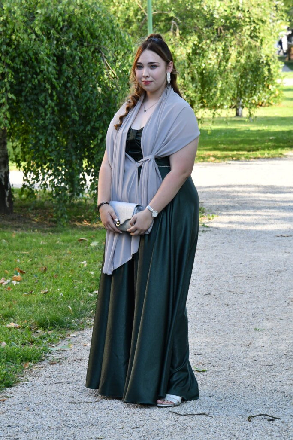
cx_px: 146
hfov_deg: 9.2
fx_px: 1830
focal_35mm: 150
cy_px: 220
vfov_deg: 13.7
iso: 800
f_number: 9
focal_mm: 100
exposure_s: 1/320
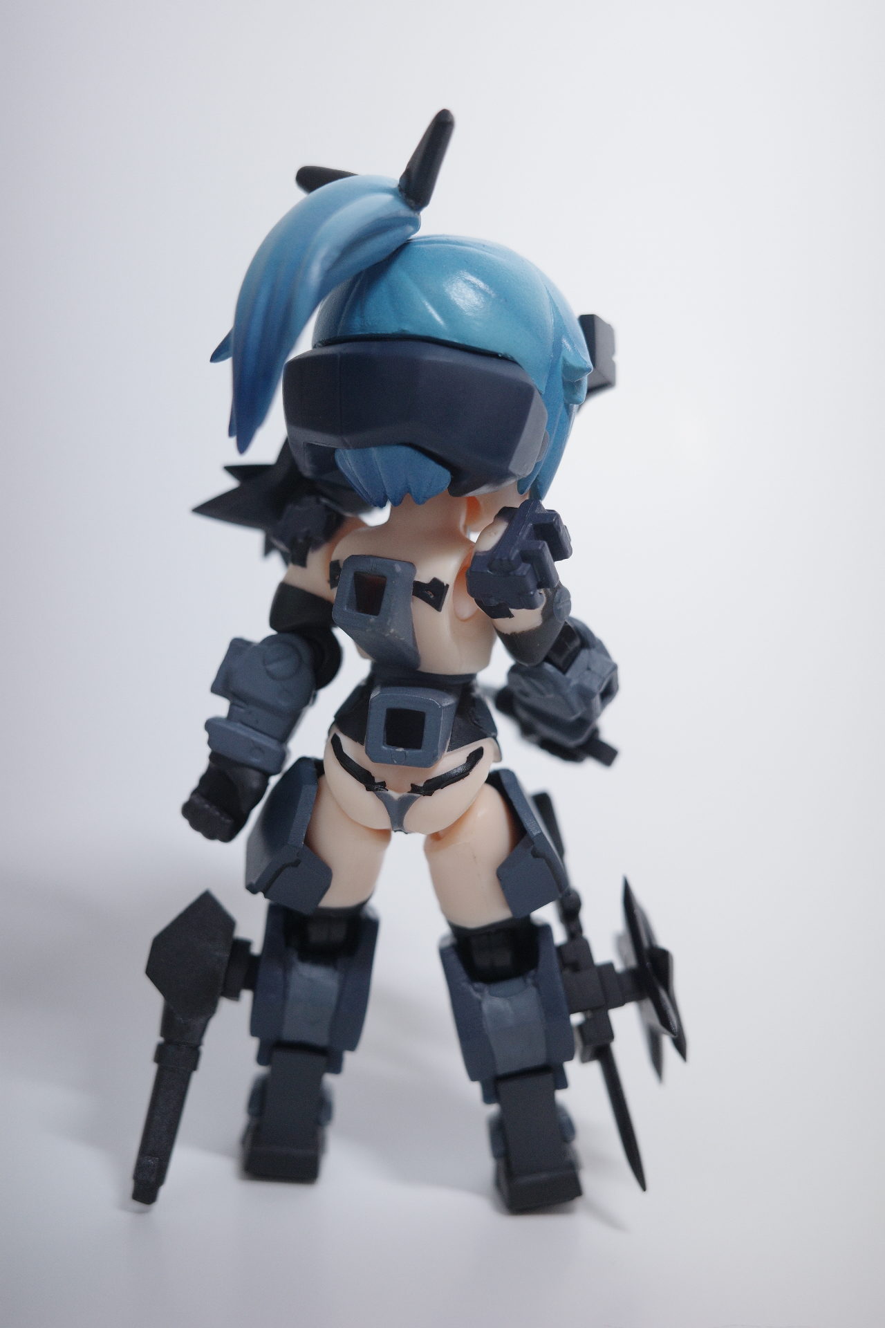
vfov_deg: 48.5
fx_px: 1475
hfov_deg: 33.4
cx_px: 442
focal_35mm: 40
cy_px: 664
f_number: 3.2
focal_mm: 26
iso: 320
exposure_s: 1/160
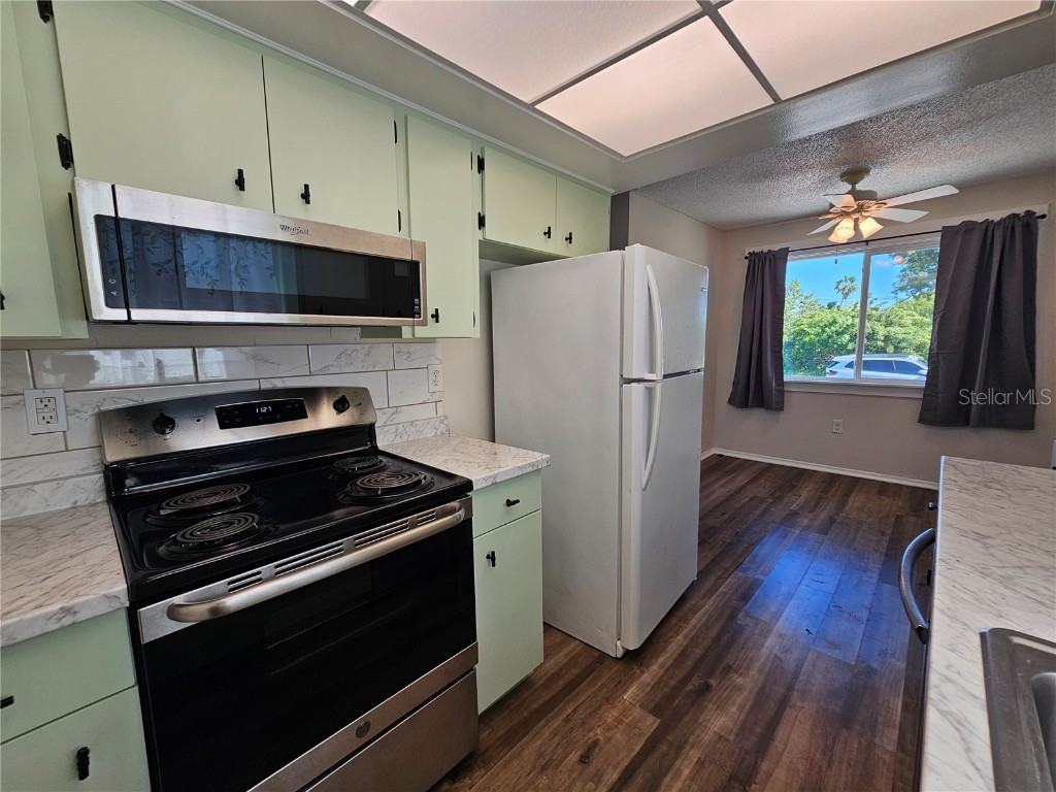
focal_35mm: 13
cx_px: 528
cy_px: 396
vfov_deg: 89.9
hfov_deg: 106.2
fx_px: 397
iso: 50
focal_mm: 2.2
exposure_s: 1/123
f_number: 2.2
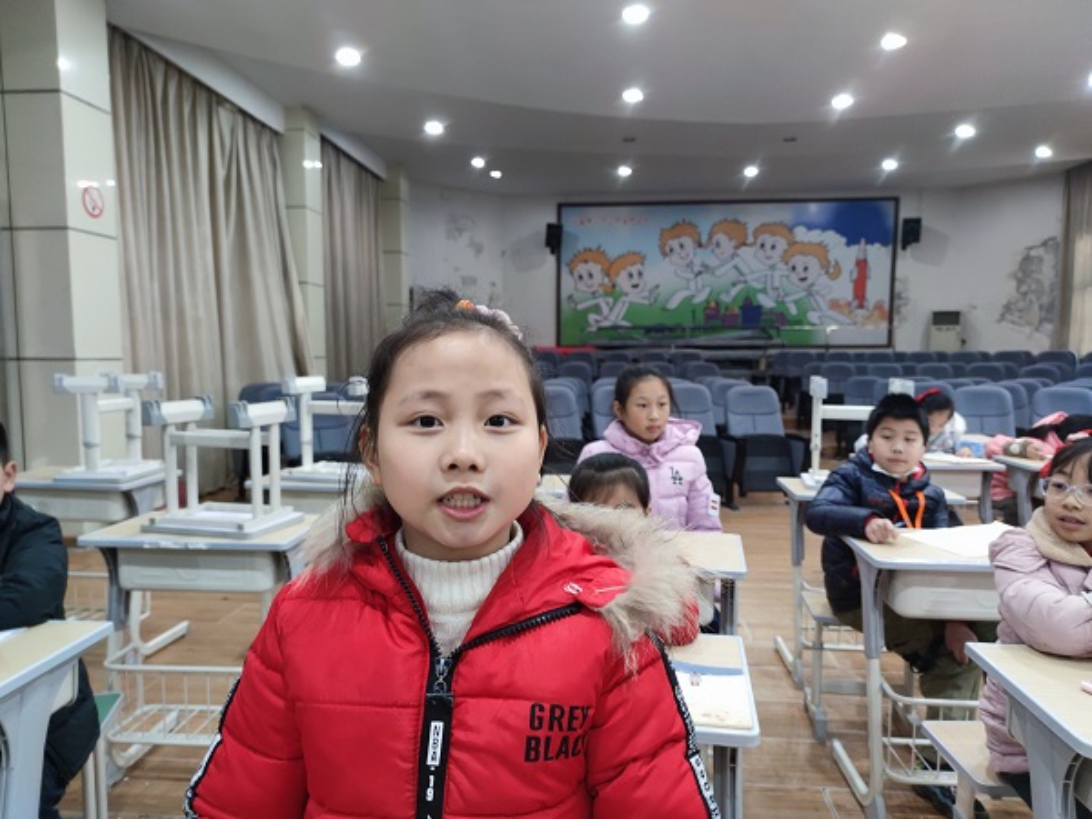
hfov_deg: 71.6
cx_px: 546
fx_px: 757
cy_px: 410
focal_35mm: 24
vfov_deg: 56.8
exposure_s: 1/50
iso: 403
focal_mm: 6.72
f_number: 1.69
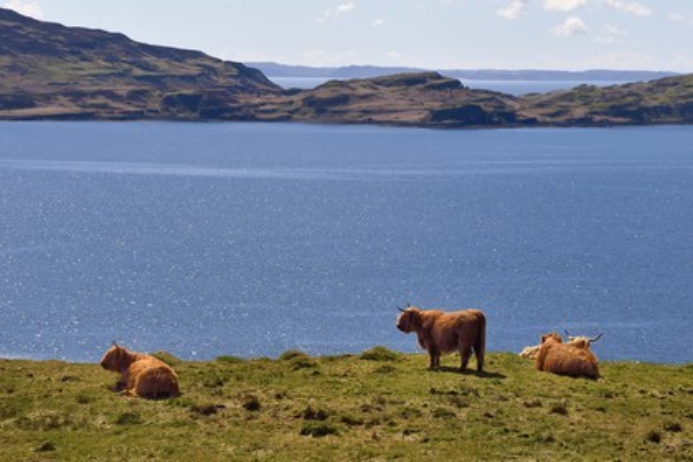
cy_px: 231
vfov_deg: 8.9
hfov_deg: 13.2
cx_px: 346
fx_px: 2984
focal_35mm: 155
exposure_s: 1/400
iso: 200
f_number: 11
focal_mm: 155
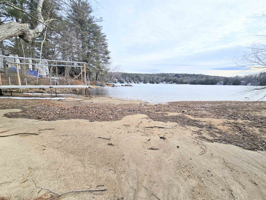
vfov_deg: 89.9
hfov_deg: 106.2
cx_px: 133
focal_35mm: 13
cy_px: 100
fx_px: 100
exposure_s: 1/1002
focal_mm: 2.2
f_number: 2.2
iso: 50
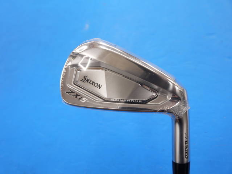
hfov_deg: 44.8
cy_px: 87
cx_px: 116
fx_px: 281
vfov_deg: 34.3
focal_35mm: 42
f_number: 4.3
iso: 250
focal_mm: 21
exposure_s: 1/60
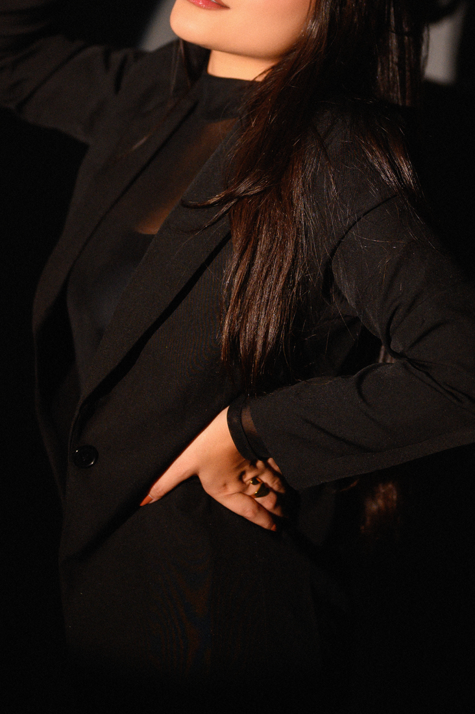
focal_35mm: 82
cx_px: 273
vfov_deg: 24.4
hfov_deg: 16.6
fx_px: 1625
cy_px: 141
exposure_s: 1/200
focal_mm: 50
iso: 1000
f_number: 1.8
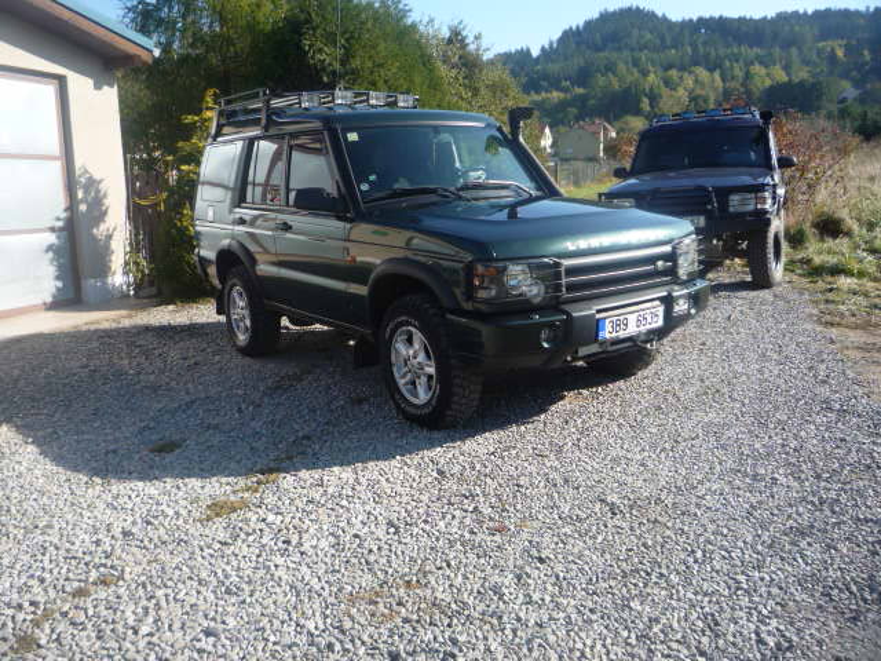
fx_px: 764
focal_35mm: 30
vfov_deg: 46.8
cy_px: 330
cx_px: 440
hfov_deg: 60.0
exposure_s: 1/320
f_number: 4
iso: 100
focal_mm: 5.2
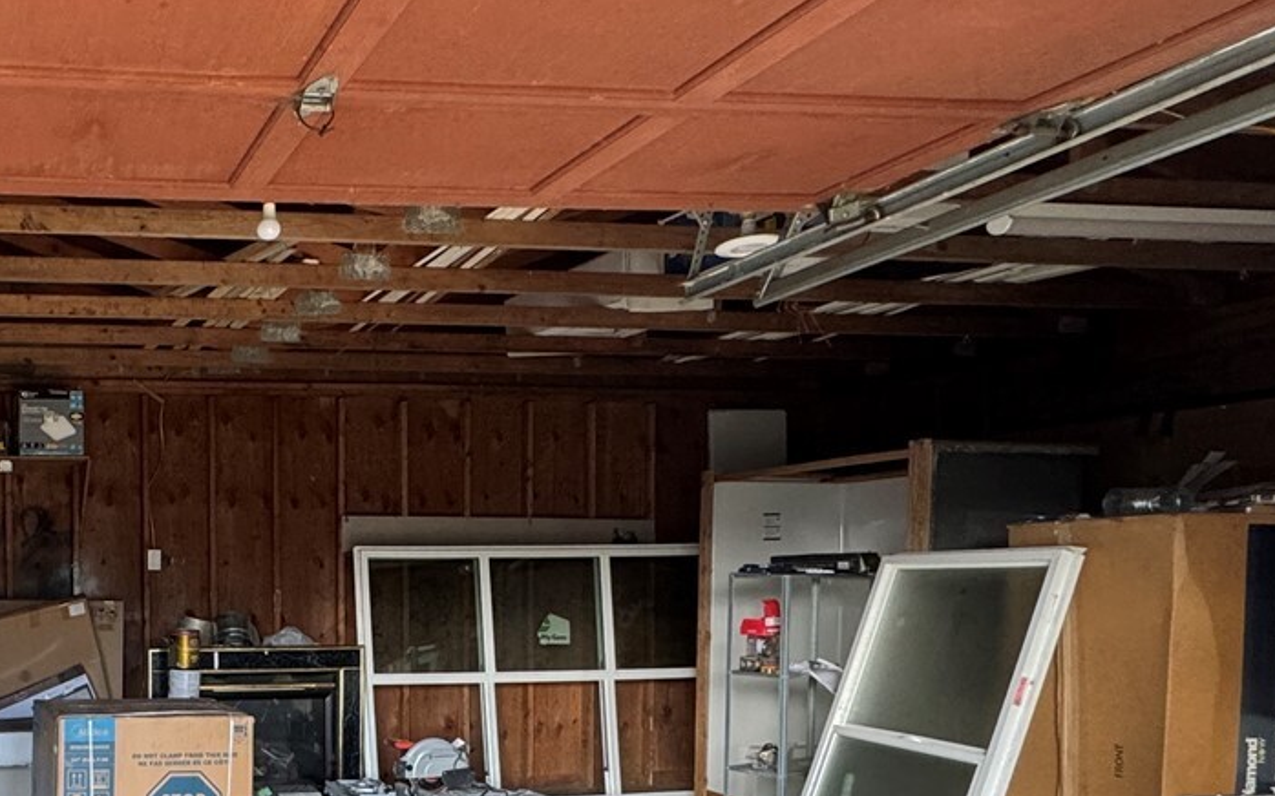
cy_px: 621
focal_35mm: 34
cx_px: 100
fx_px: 1181
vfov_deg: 36.2
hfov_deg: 49.7
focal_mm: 2.22
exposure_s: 1/99
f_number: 2.2
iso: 250
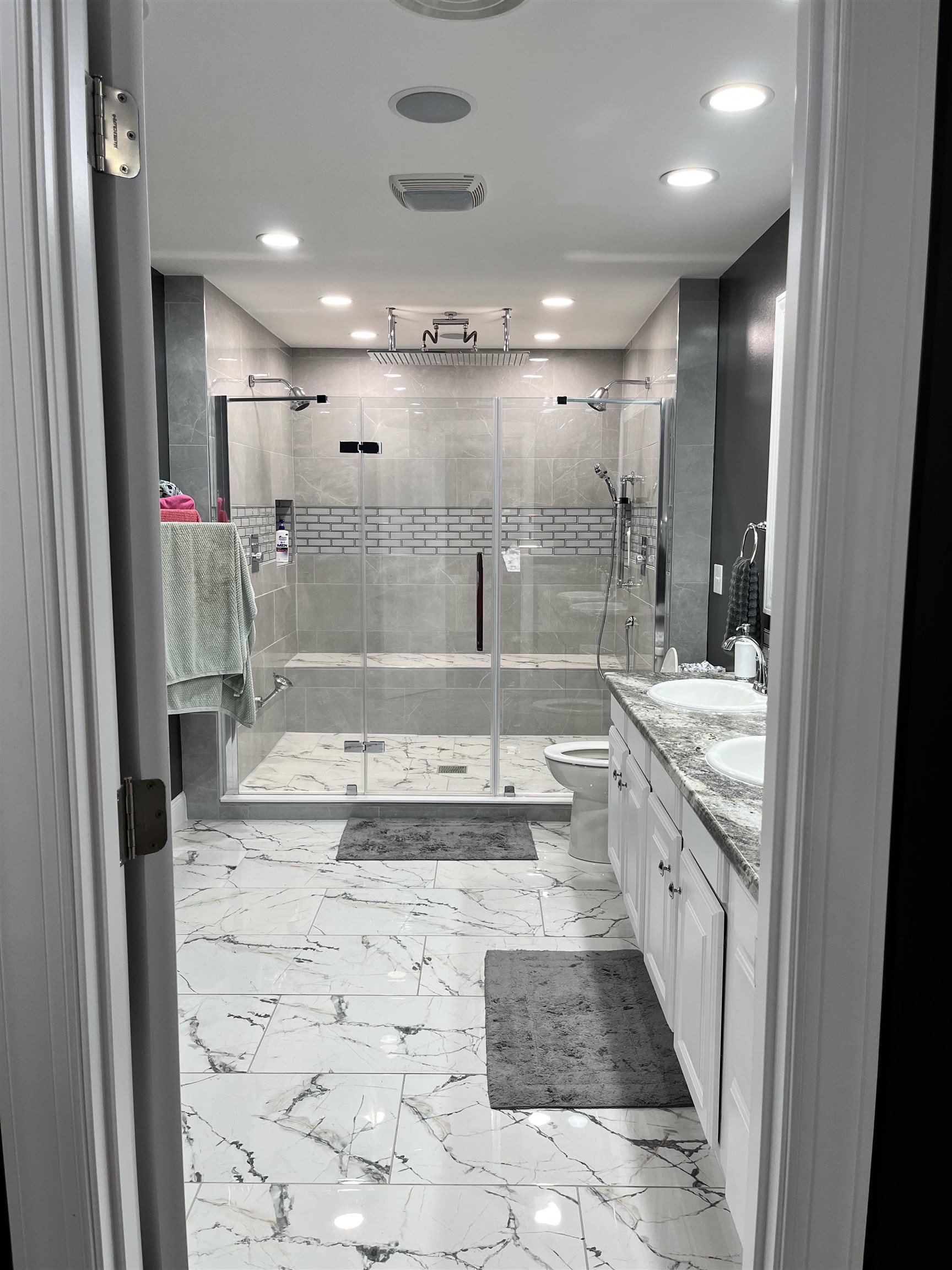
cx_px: 476
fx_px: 953
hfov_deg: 53.1
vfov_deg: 67.3
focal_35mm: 26
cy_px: 635
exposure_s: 1/120
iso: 80
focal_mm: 5.1
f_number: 1.6
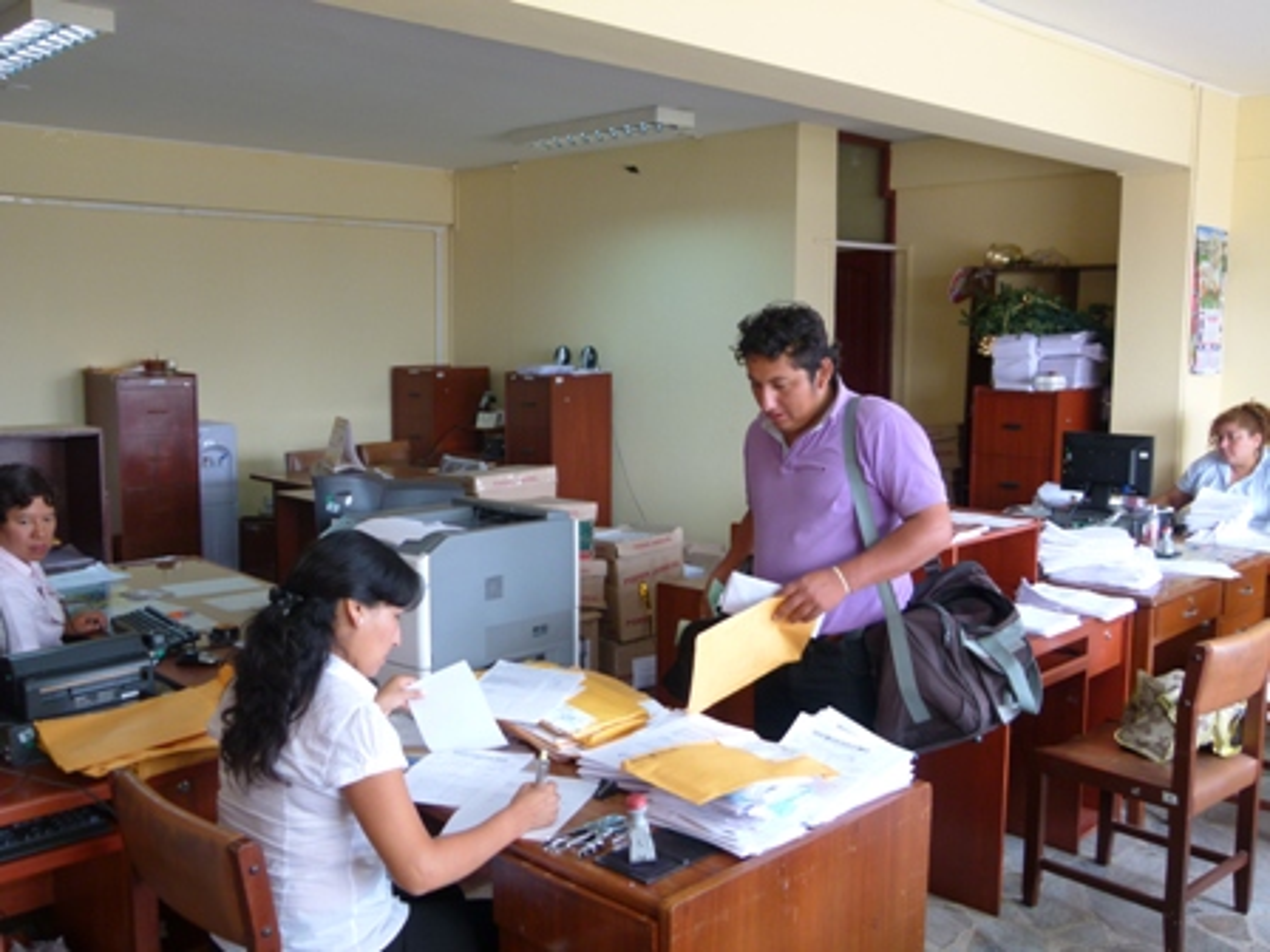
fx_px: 1211
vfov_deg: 42.9
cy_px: 476
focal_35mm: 33
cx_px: 635
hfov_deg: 55.4
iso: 100
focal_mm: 5.9
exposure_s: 1/20
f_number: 3
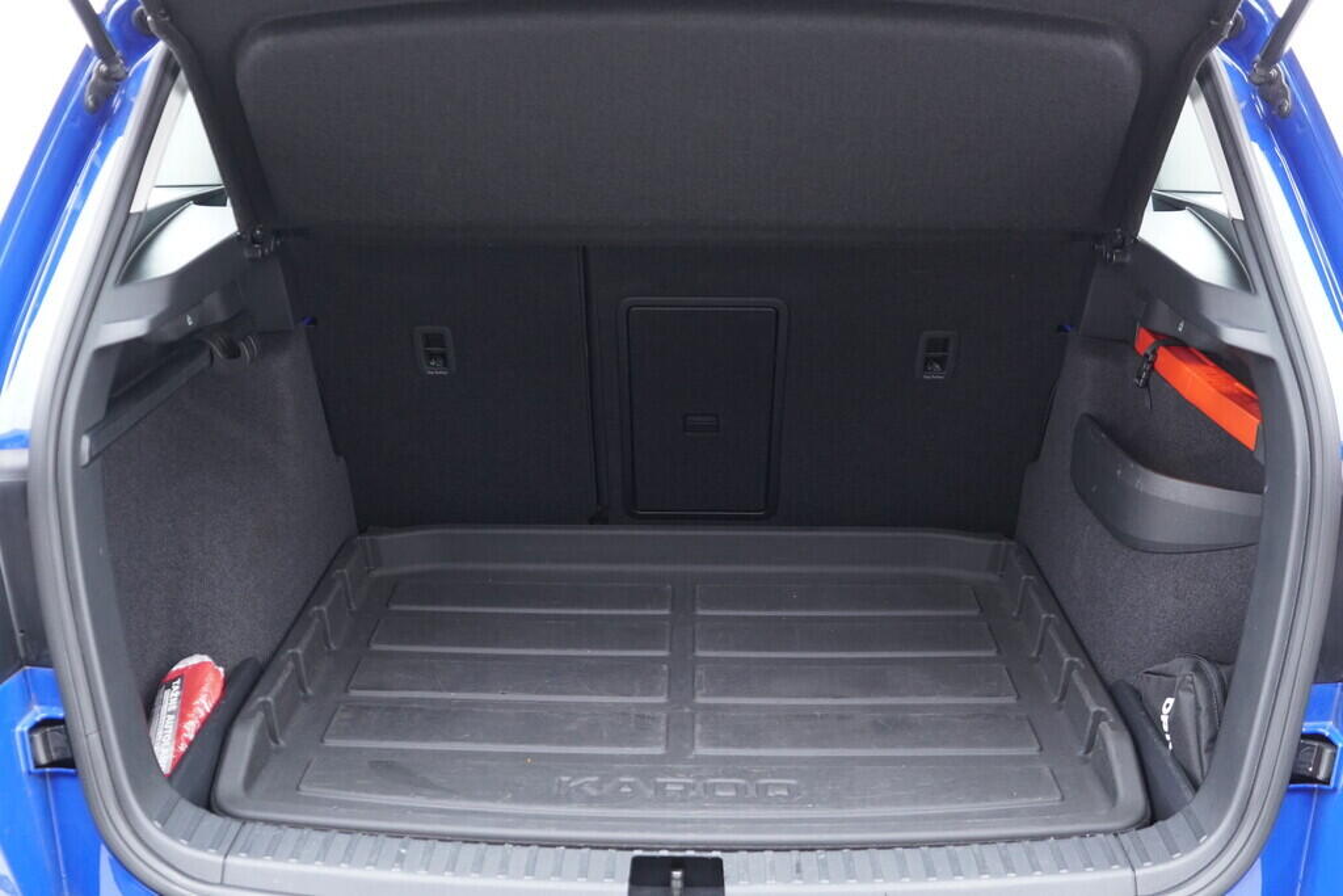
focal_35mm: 36
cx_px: 672
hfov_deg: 53.1
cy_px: 448
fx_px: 1343
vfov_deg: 36.9
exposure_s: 1/40
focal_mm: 24
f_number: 2.8
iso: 1000
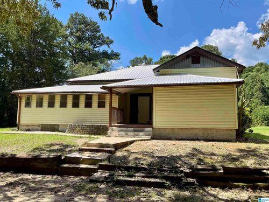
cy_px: 101
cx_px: 134
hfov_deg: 67.3
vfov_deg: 53.1
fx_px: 202
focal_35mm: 26
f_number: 1.6
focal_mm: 5.1
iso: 50
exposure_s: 1/2463
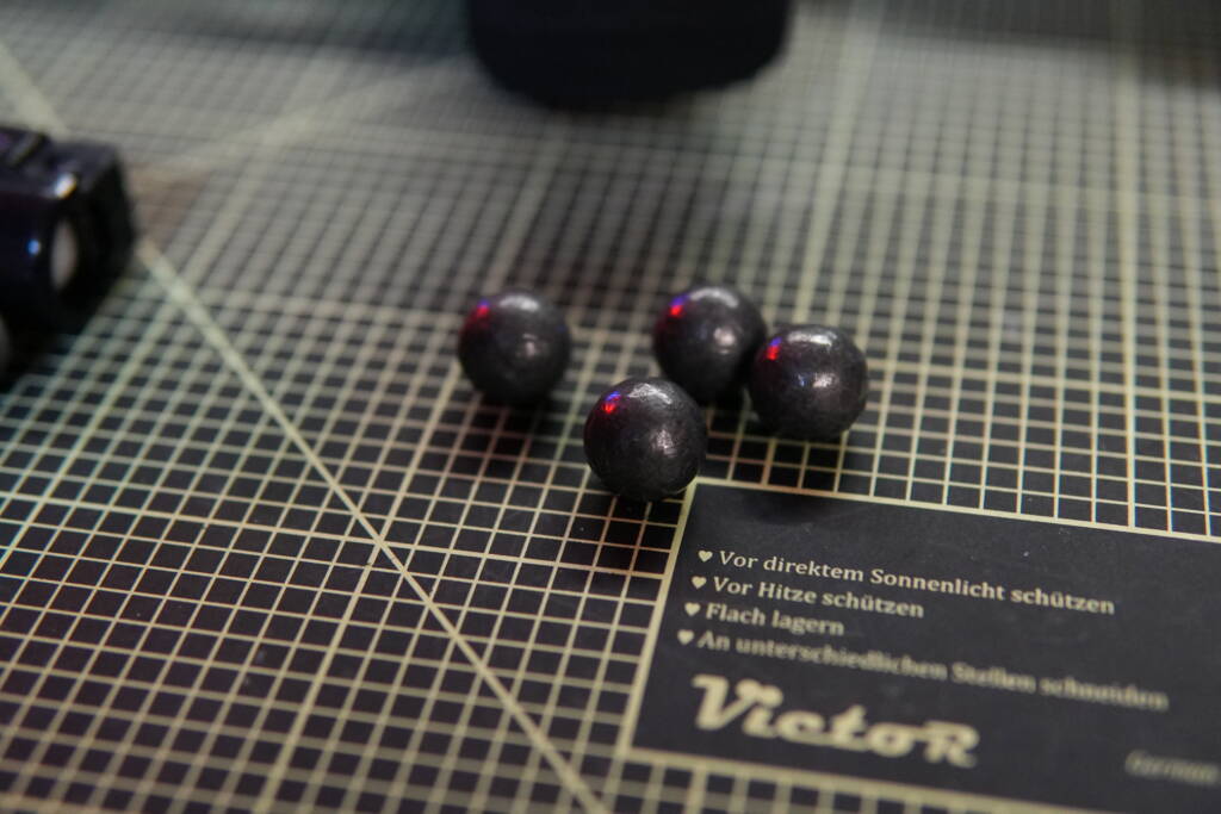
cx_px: 610
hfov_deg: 43.6
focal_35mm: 45
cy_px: 407
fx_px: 1526
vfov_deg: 29.9
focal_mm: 30
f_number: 2
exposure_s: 1/160
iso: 3200
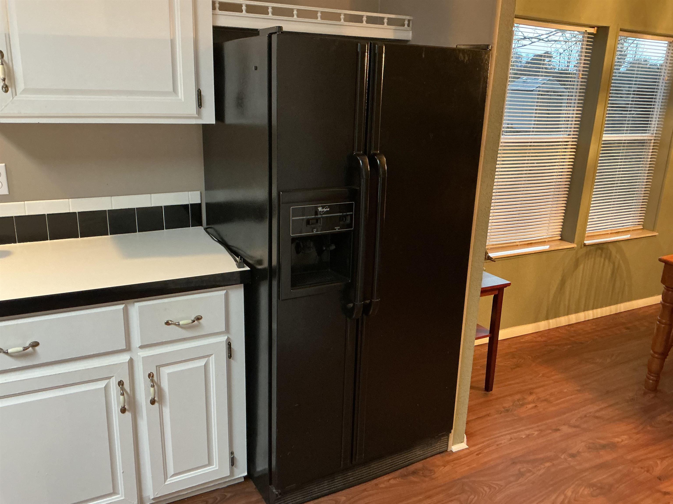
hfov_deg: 61.7
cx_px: 336
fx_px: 564
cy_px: 252
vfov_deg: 48.2
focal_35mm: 29
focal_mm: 3
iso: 250
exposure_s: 1/40
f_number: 1.8
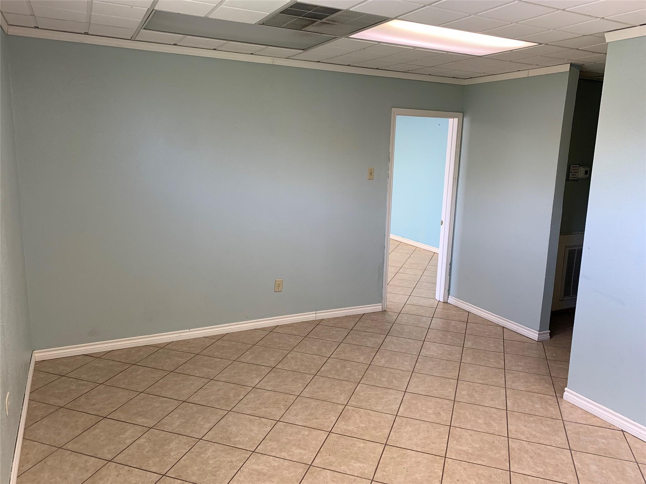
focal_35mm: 26
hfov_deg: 67.3
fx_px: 485
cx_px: 323
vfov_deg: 53.1
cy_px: 242
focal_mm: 4.25
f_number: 1.8
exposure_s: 1/120
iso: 50
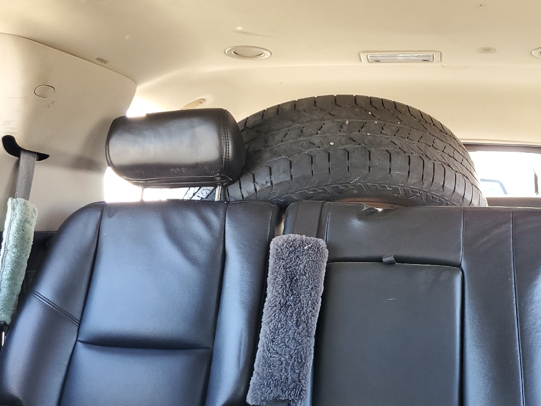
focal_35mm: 38
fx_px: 594
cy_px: 261
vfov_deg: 37.4
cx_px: 367
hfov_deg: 48.0
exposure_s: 1/100
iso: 78
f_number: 1.5
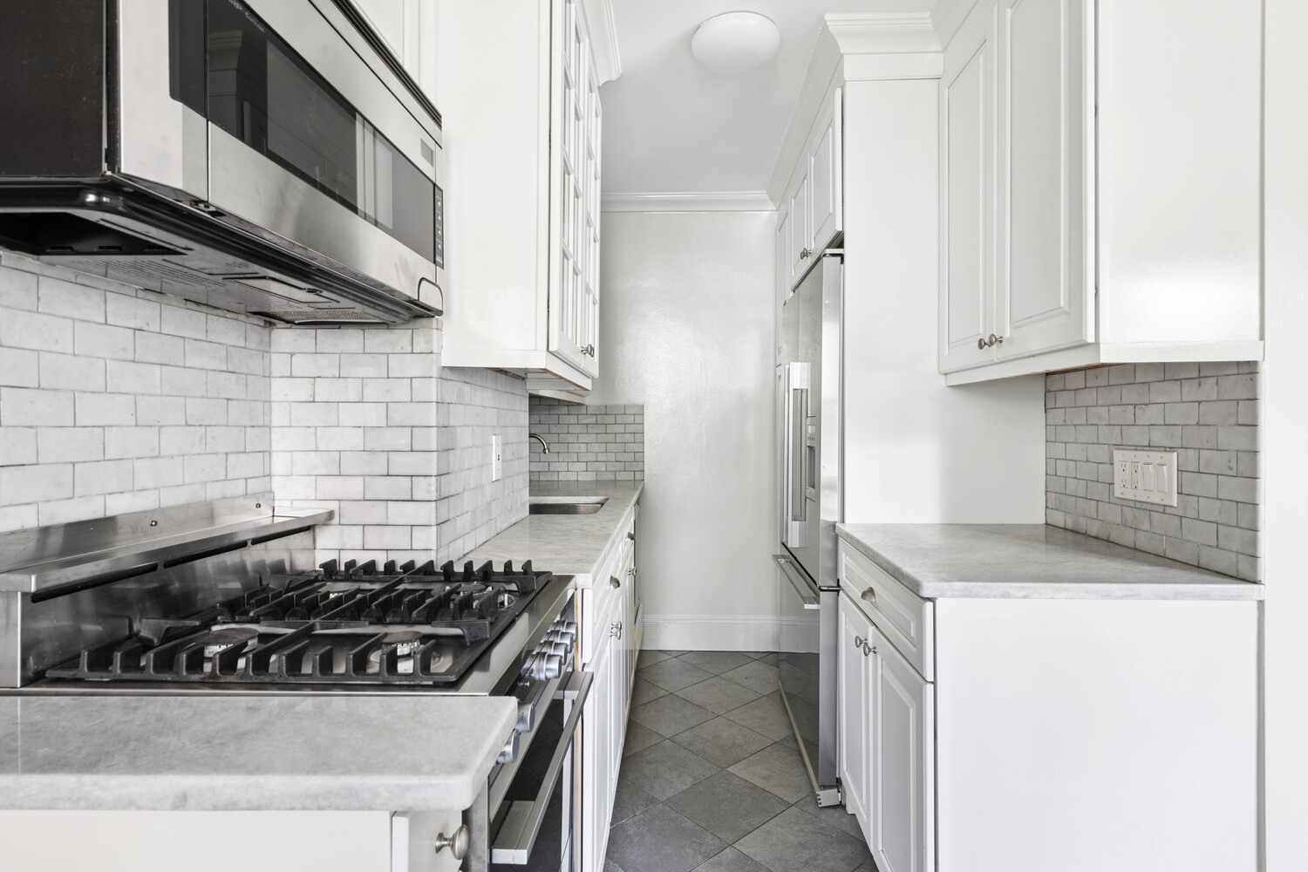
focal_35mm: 18
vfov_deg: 67.4
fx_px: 654
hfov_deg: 90.0
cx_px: 654
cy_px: 436
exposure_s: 1
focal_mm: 18
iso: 100
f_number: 13
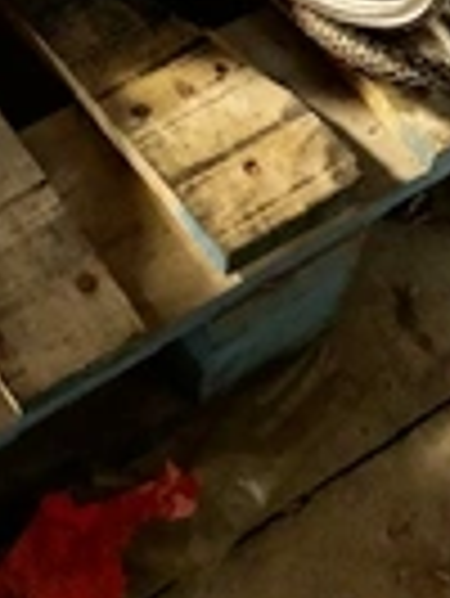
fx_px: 1454
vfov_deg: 20.5
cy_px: -252
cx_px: 40
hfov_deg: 17.3
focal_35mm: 84
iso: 125
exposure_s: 1/4
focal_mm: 4
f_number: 1.8
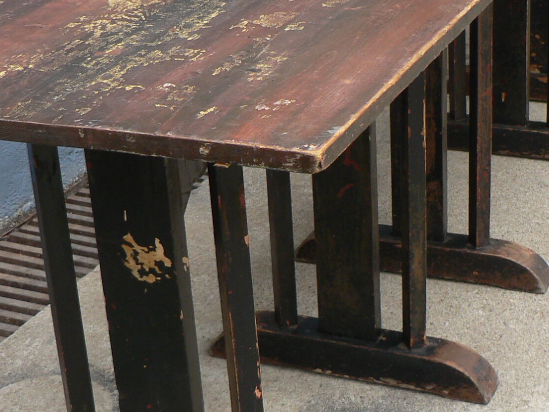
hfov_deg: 23.4
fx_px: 1317
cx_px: 386
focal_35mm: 83
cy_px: 201
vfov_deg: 17.8
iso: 80
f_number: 2.8
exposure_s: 1/160
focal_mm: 6
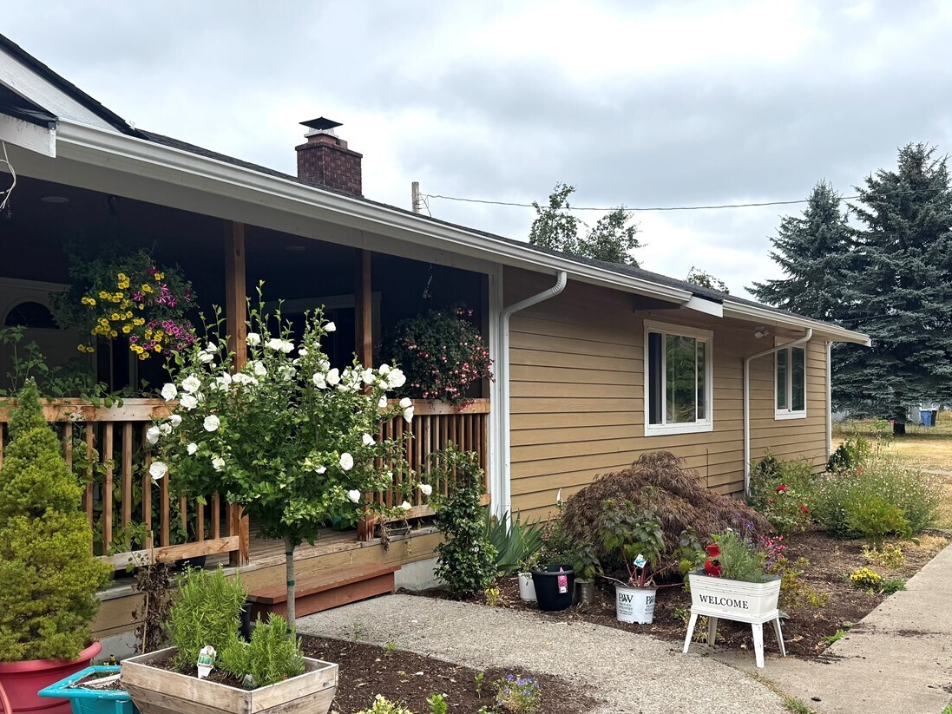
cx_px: 471
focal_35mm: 35
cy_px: 406
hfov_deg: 52.6
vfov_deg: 40.6
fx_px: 963
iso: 80
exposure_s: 1/1923
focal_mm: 6.76
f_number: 1.78
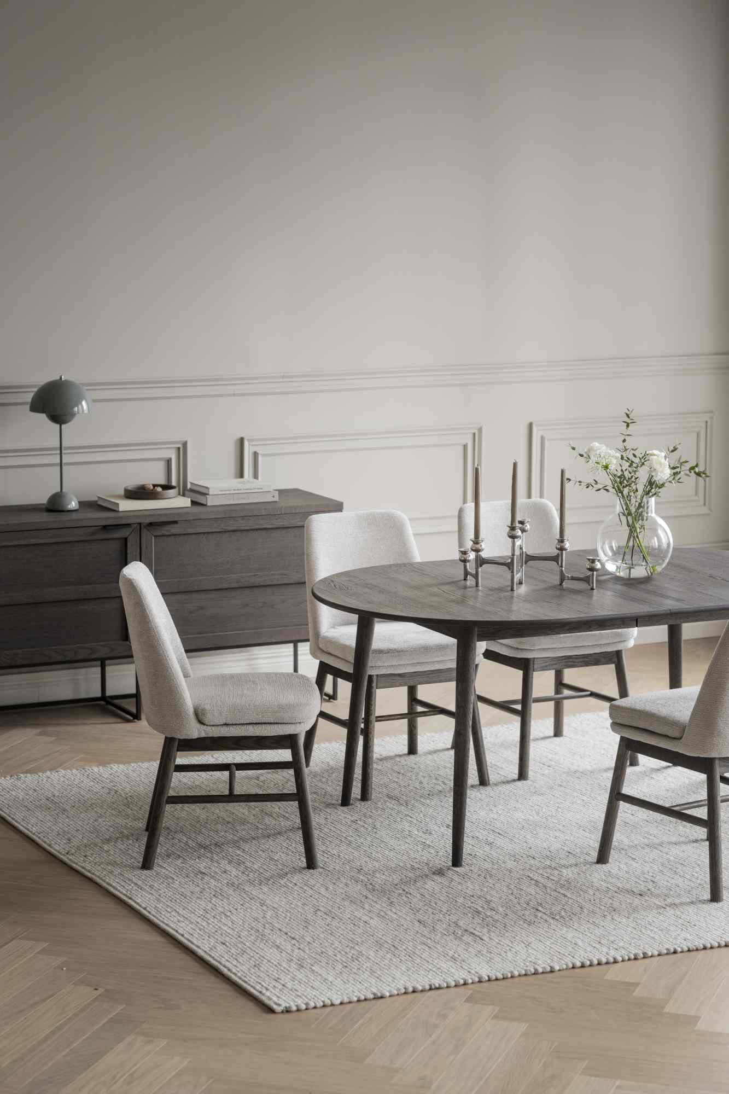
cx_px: 364
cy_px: 547
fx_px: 2582
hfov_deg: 16.1
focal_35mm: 85
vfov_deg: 23.9
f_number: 4
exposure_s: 1/100
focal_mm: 85
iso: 500
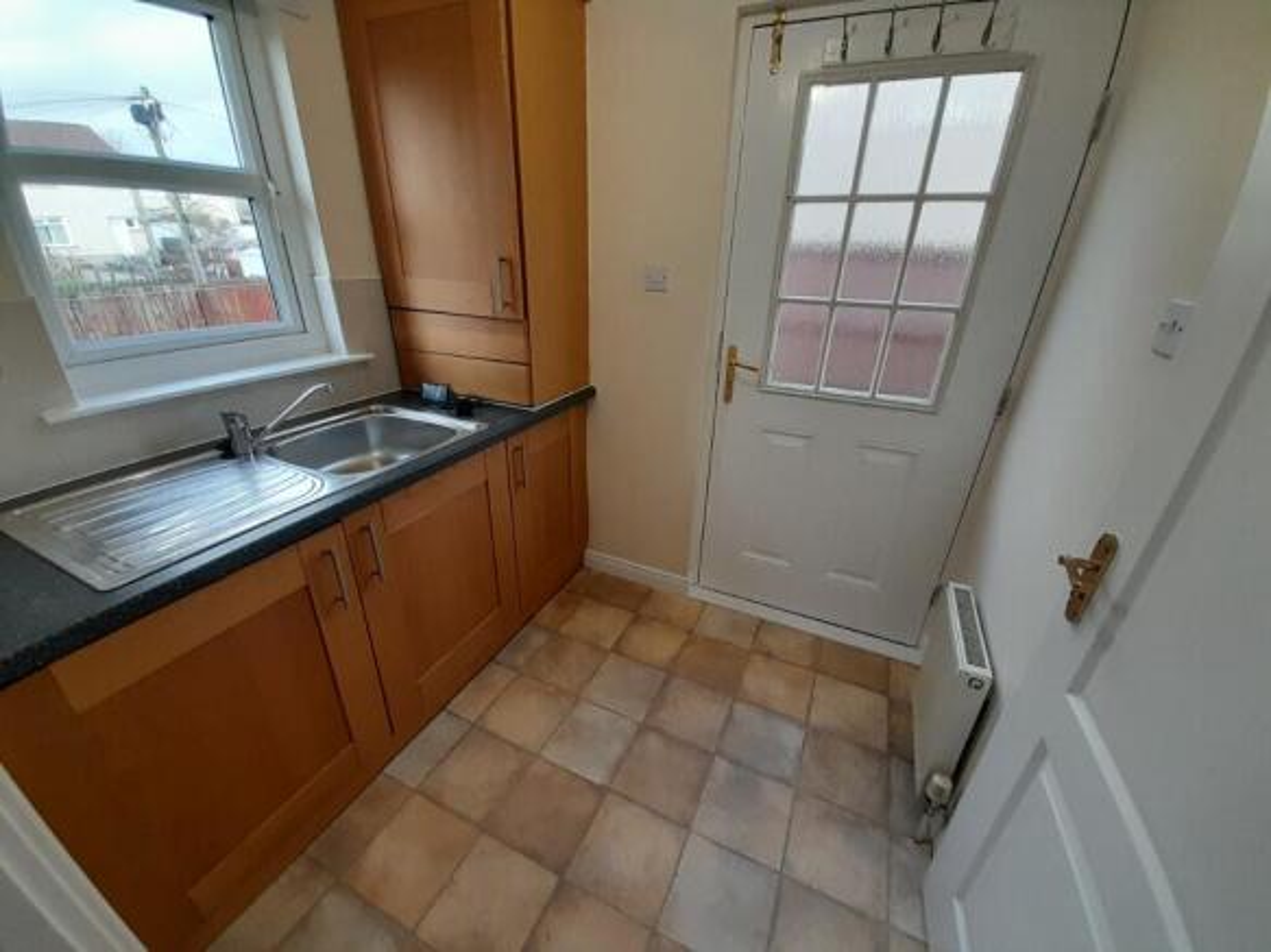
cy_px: 476
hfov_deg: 106.2
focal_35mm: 13
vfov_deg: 89.9
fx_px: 477
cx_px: 636
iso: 125
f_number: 2.2
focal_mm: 1.13
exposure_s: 1/50
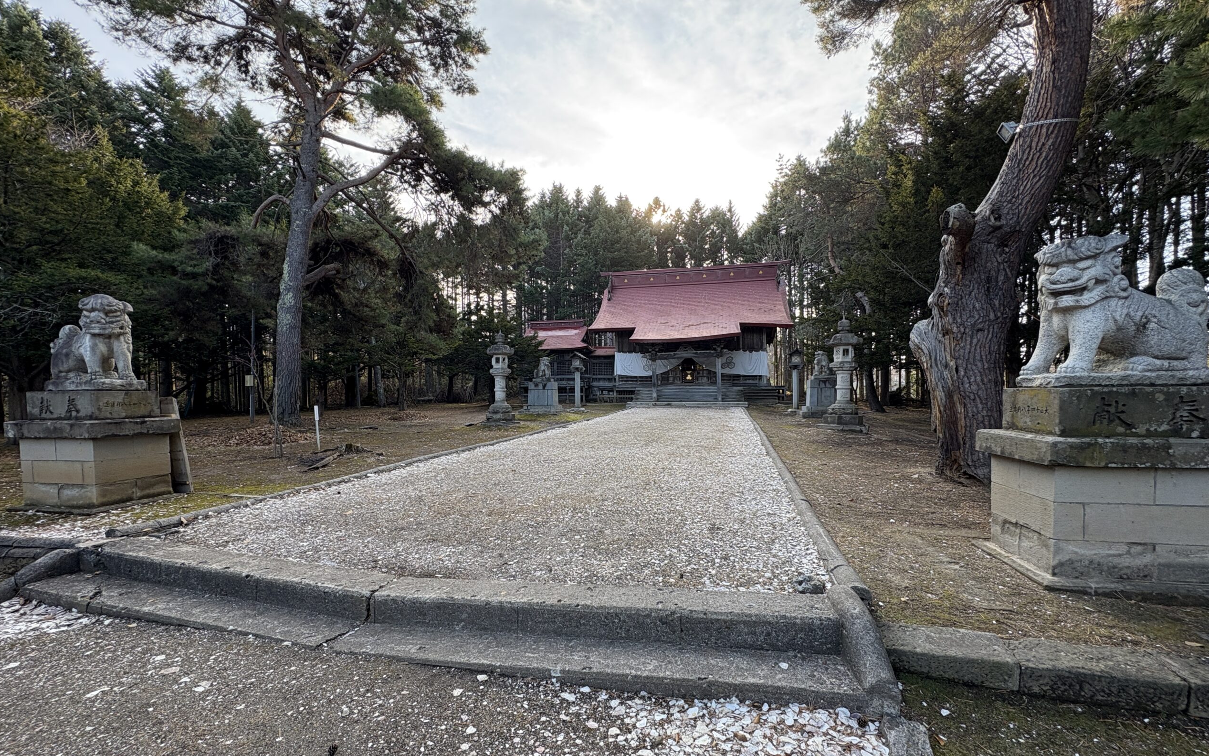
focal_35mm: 15
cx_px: 607
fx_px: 494
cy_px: 413
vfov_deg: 74.6
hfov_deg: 101.5
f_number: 2.2
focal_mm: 2.22
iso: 40
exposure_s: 1/155
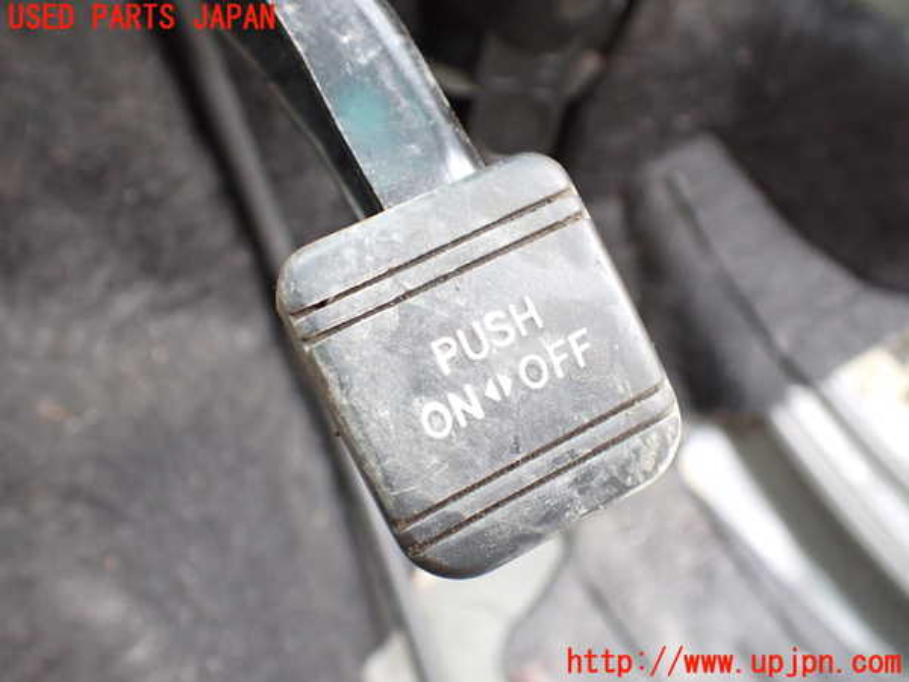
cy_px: 341
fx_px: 788
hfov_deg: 60.0
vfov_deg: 46.8
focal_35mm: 30
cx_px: 454
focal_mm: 5.4
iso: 500
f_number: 2.3
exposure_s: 1/125
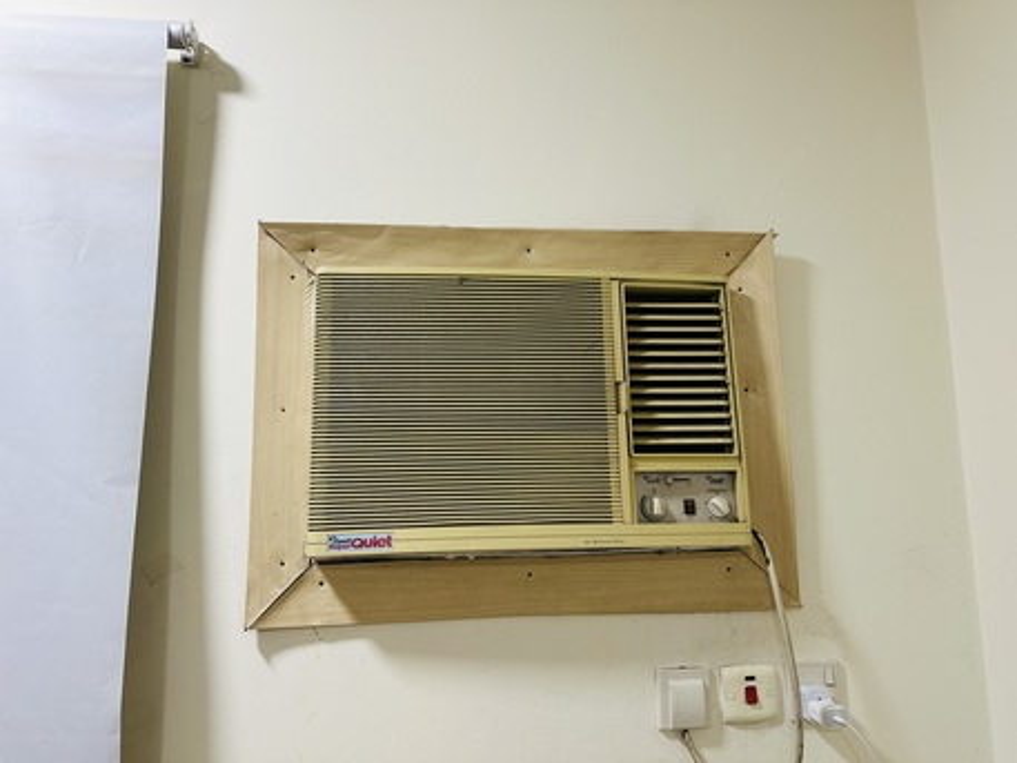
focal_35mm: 24
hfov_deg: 71.6
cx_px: 508
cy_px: 382
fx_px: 705
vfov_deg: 56.8
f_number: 1.78
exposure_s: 1/60
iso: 160
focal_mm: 6.86
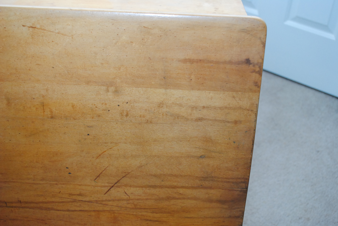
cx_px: 169
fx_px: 494
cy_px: 113
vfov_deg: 25.8
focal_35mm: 52
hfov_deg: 37.8
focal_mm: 35
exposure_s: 1/200
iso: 800
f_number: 5
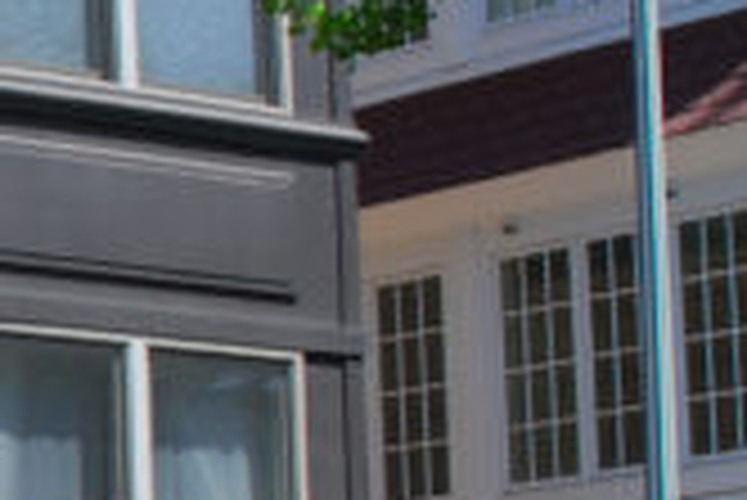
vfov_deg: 8.2
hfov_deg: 11.0
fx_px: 3468
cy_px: 448
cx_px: -828
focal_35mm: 167
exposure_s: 1/320
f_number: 9
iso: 200
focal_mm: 18
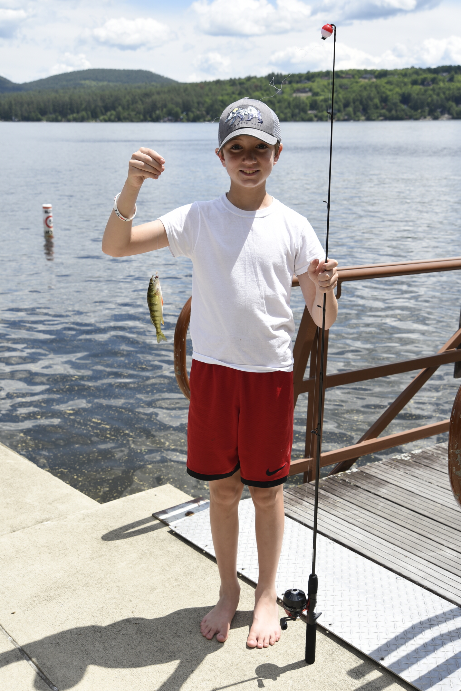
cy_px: 346
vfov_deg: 46.4
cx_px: 230
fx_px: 806
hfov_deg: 31.9
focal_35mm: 42
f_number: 9.5
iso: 160
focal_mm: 42
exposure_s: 1/350
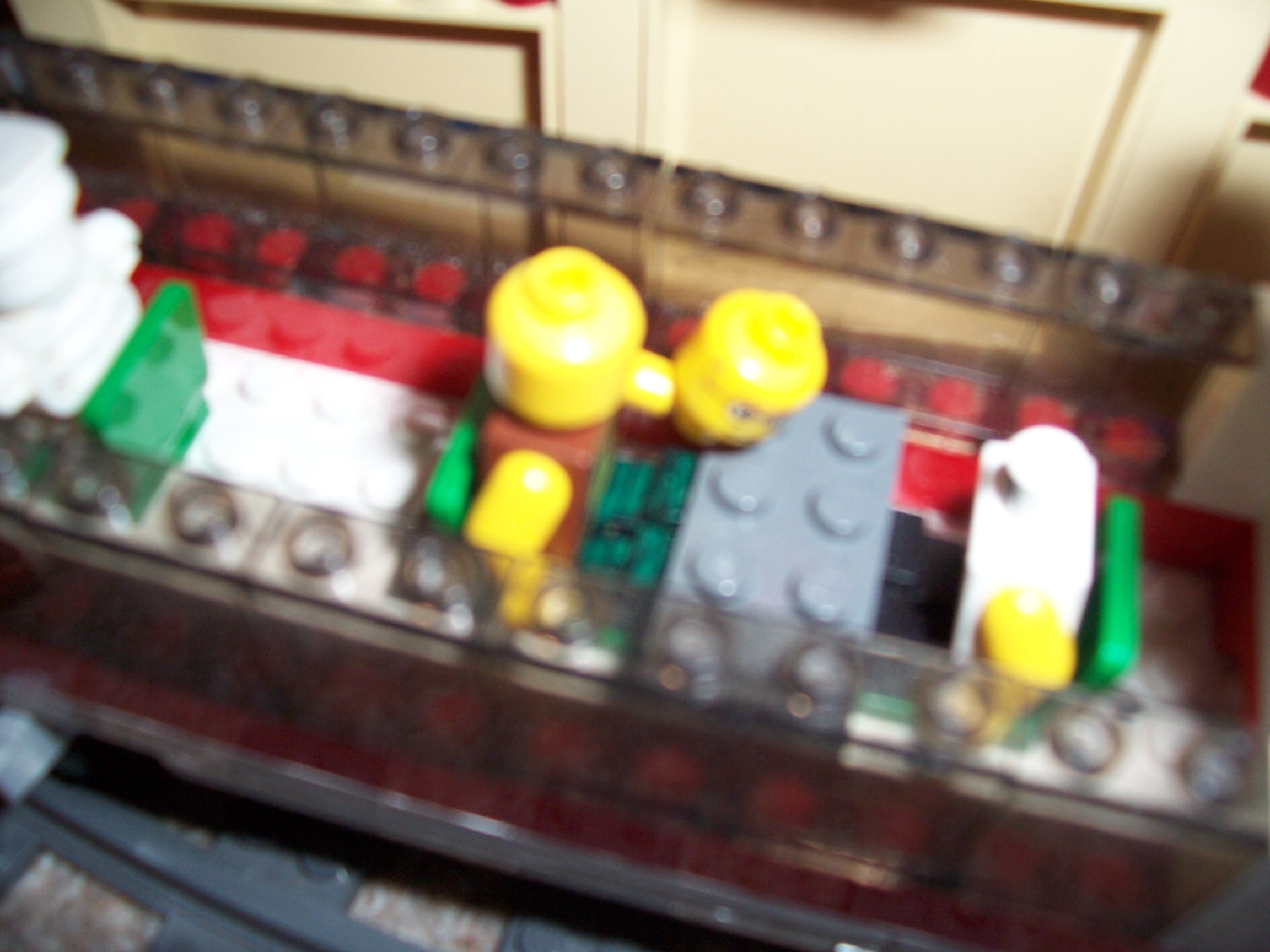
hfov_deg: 54.0
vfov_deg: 41.8
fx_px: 1247
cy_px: 476
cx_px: 635
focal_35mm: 34
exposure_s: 1/60
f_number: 2.7
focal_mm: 5.6
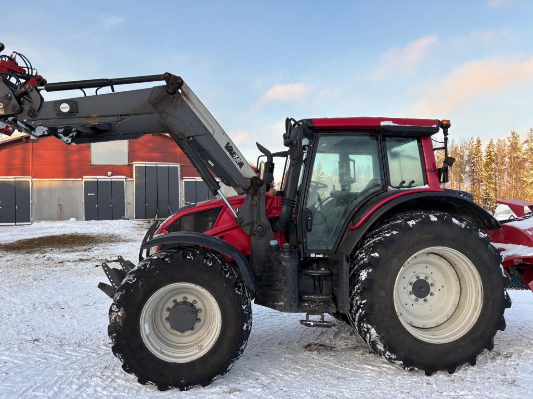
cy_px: 200
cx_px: 266
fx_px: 400
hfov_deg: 67.3
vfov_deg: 53.1
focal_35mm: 26
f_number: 1.6
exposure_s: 1/550
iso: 50
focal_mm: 5.96
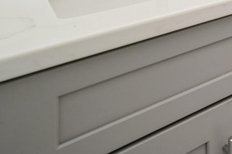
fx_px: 322
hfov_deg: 22.8
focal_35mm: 50
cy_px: -113
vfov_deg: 20.3
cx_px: 412
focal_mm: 14
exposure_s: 1/13
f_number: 8
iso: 200
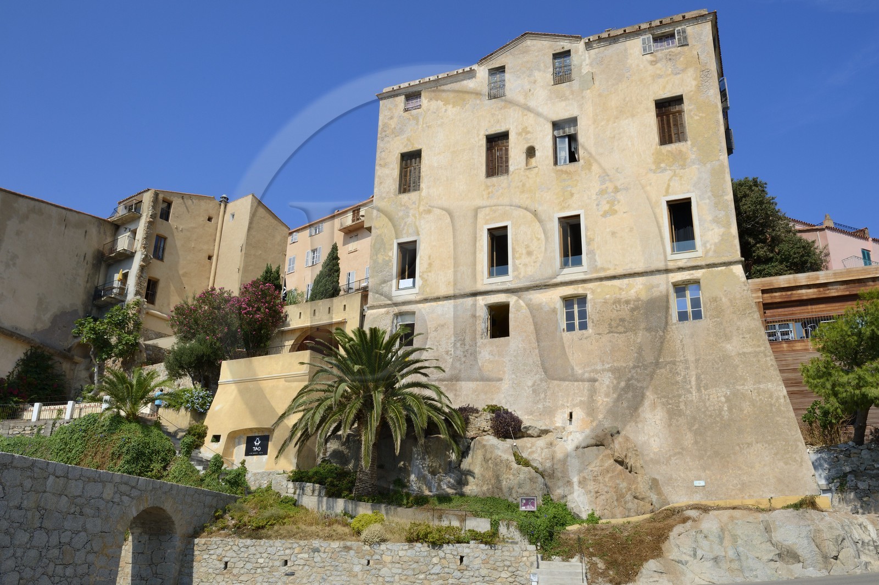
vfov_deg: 42.3
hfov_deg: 60.3
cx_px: 440
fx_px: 756
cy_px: 292
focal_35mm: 31
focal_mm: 31
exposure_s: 1/200
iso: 200
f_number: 16
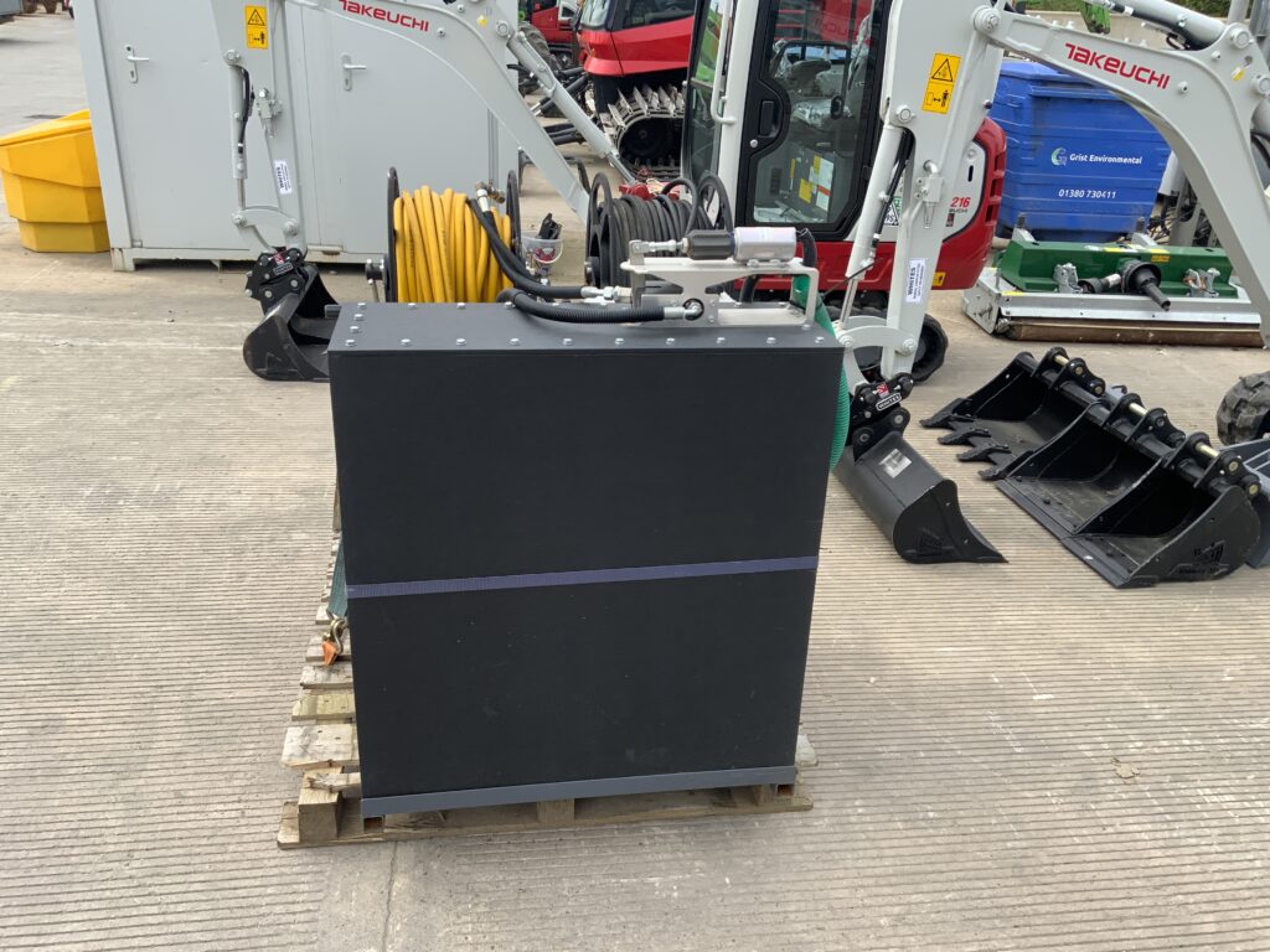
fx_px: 1064
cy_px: 476
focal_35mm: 29
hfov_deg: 61.7
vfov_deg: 48.2
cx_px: 635
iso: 16
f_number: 1.8
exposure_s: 1/739
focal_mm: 3
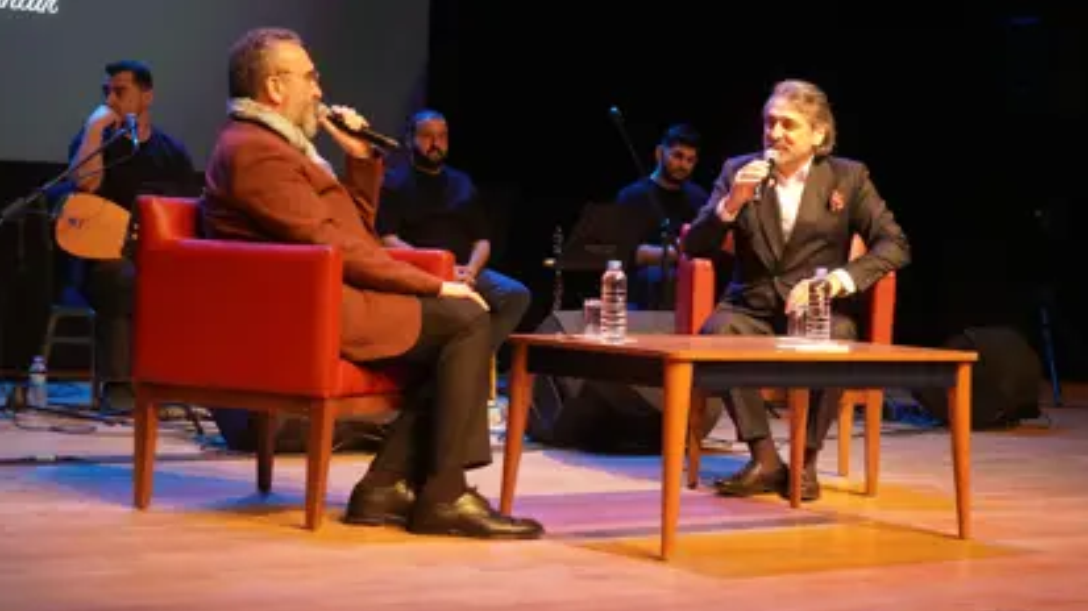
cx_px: 544
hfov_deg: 29.0
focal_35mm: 73
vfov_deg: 16.5
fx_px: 2105
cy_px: 269
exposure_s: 1/160
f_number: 5
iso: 10000
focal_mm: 69
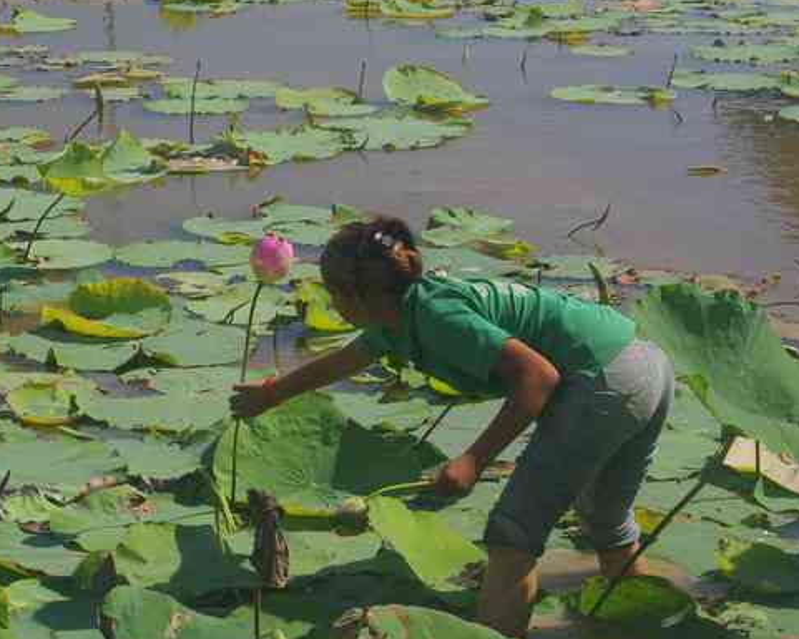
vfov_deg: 13.1
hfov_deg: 16.2
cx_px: 96
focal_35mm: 117
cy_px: 120
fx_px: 2767
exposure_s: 1/125
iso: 200
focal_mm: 40
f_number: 11
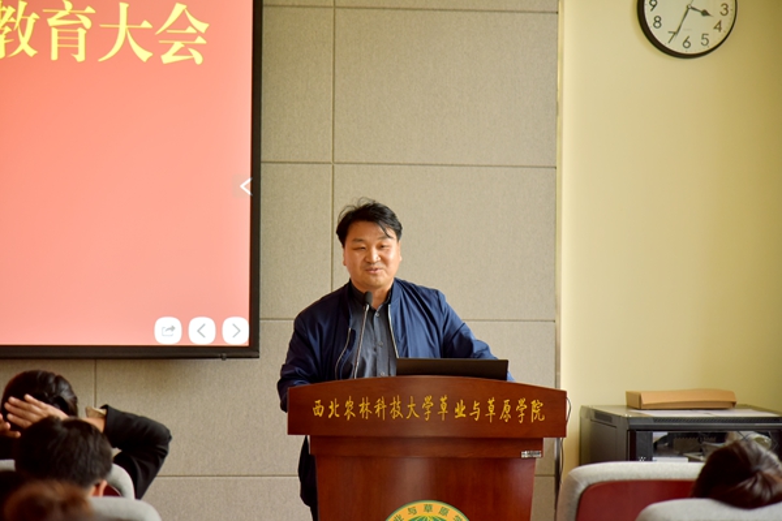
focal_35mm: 120
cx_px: 391
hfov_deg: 17.1
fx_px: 2606
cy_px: 260
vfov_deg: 11.4
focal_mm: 120
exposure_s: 1/125
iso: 1250
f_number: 4
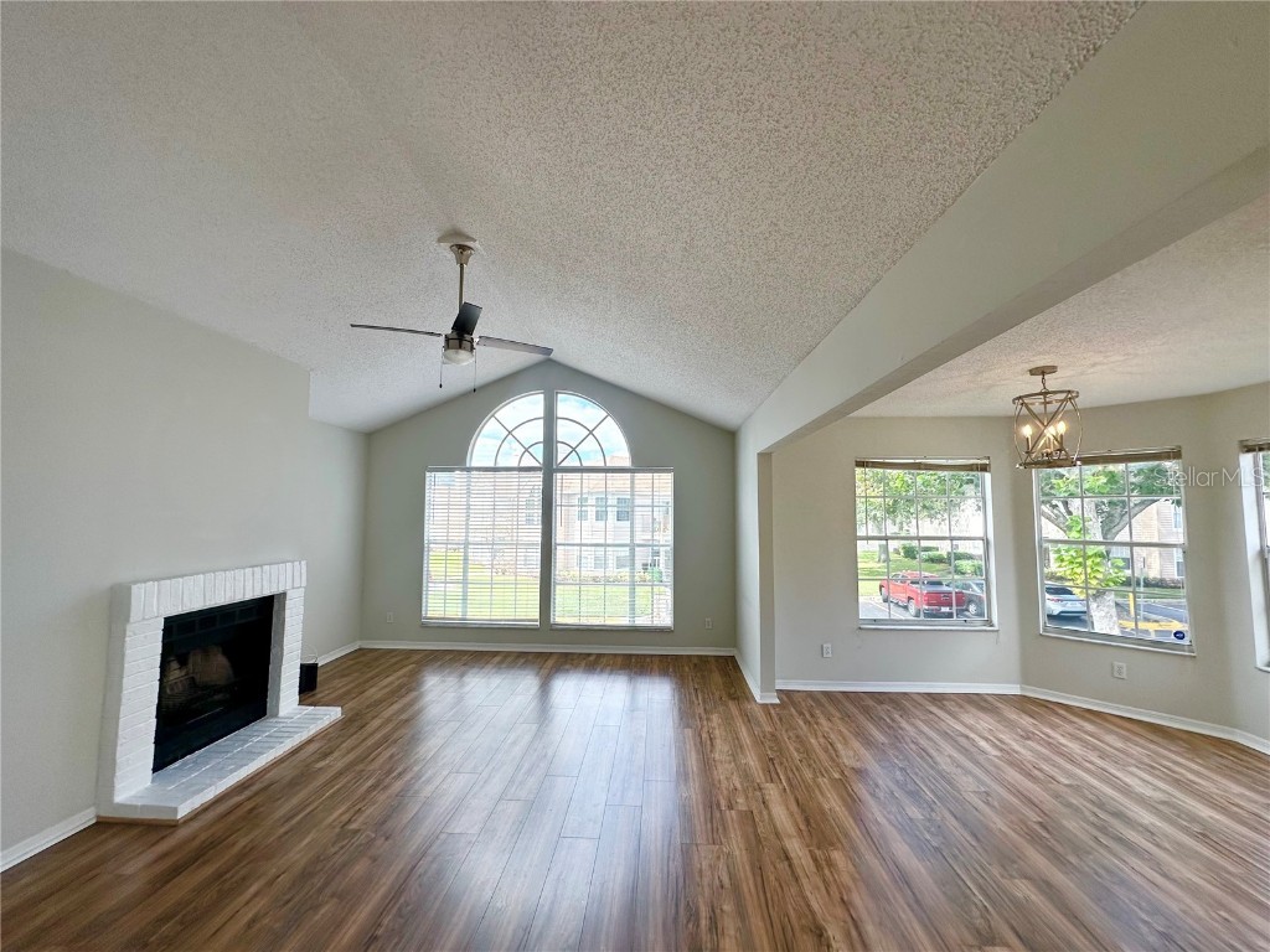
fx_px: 514
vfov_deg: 85.7
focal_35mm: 14
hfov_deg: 102.1
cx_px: 635
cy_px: 476
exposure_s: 1/292
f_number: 2.2
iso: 40
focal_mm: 2.22
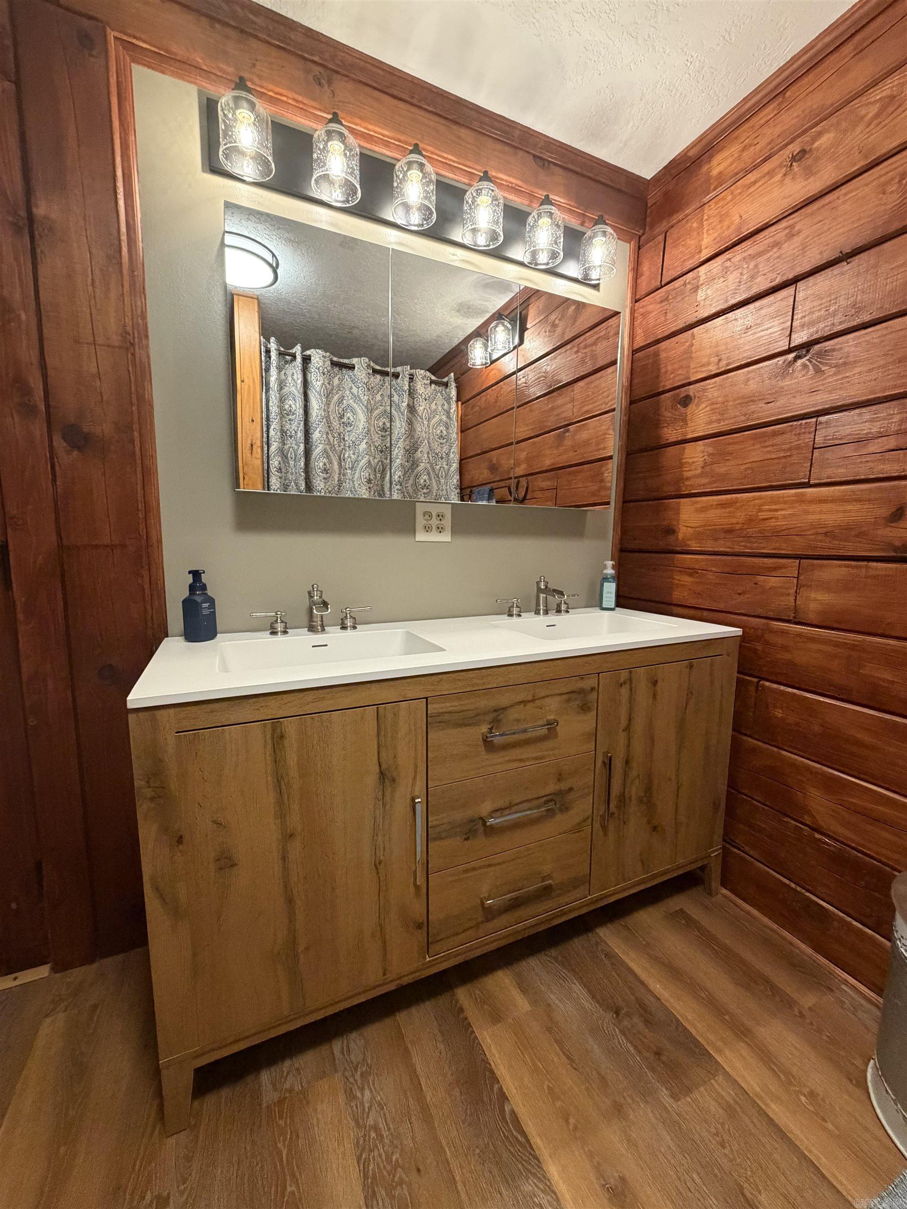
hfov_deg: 85.7
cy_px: 604
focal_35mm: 14
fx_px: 489
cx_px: 454
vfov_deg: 102.1
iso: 400
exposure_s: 1/60
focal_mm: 2.22
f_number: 2.2
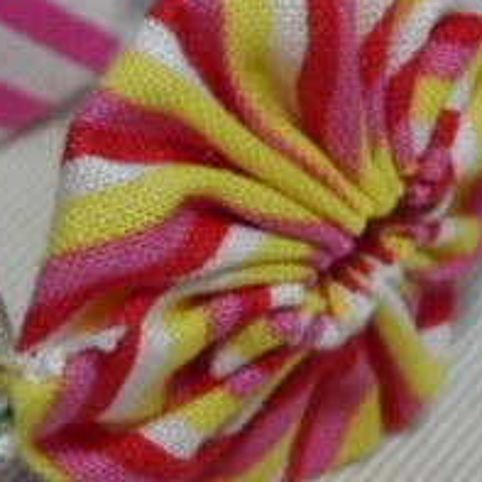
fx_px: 3025
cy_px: 106
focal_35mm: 192
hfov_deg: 9.1
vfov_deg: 9.1
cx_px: 42
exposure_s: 1/25
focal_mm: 10.9
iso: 400
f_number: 4.5
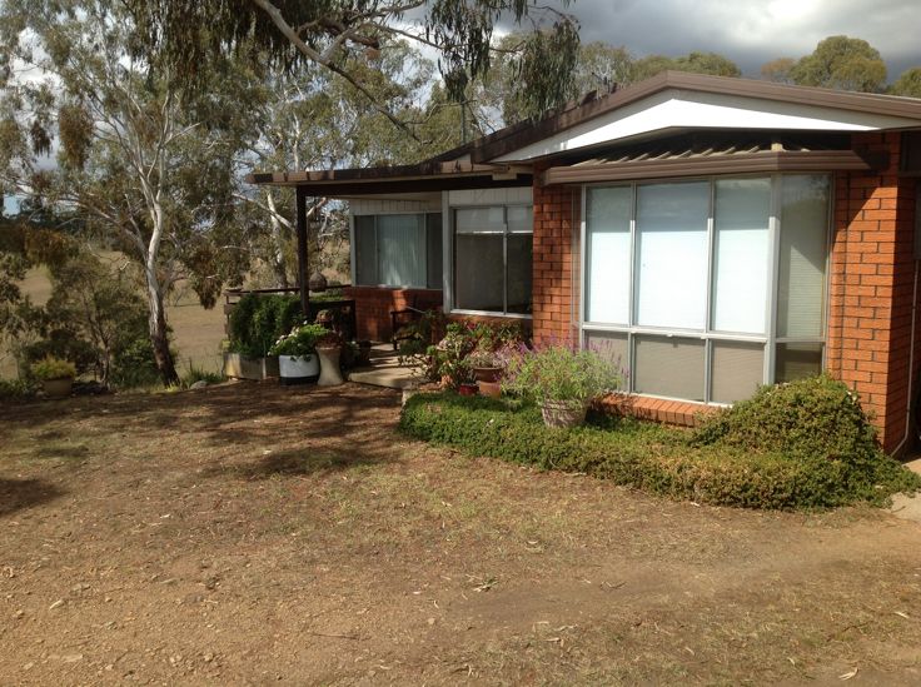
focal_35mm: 35
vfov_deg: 40.6
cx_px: 460
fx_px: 929
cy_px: 344
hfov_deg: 52.7
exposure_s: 1/1779
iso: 50
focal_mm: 4.28
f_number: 2.4
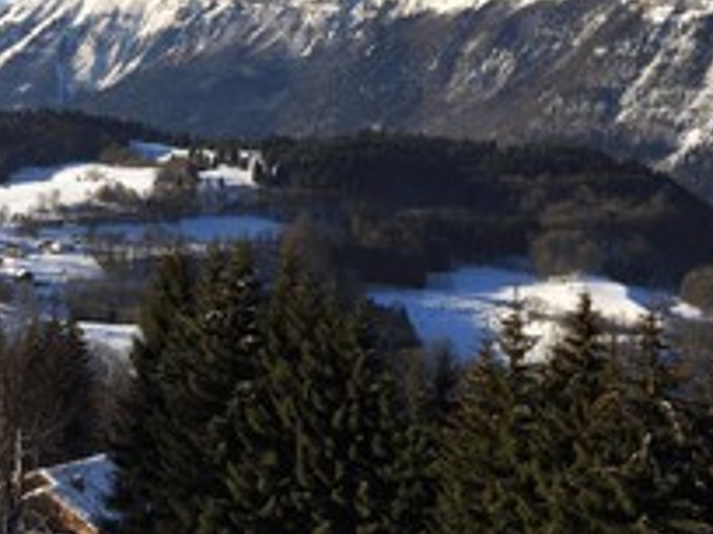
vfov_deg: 18.6
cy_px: 171
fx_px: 1627
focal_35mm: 79
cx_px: 38
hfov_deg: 23.9
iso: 320
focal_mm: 40
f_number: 16
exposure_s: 1/250
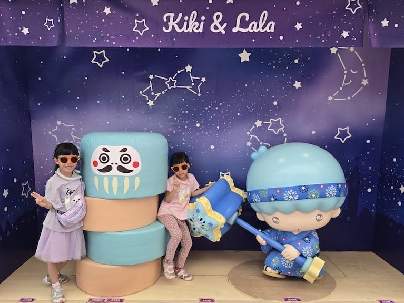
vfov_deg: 56.8
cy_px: 154
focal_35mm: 24
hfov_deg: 71.6
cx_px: 201
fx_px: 280
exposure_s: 1/182
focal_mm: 6.3
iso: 160
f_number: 1.7
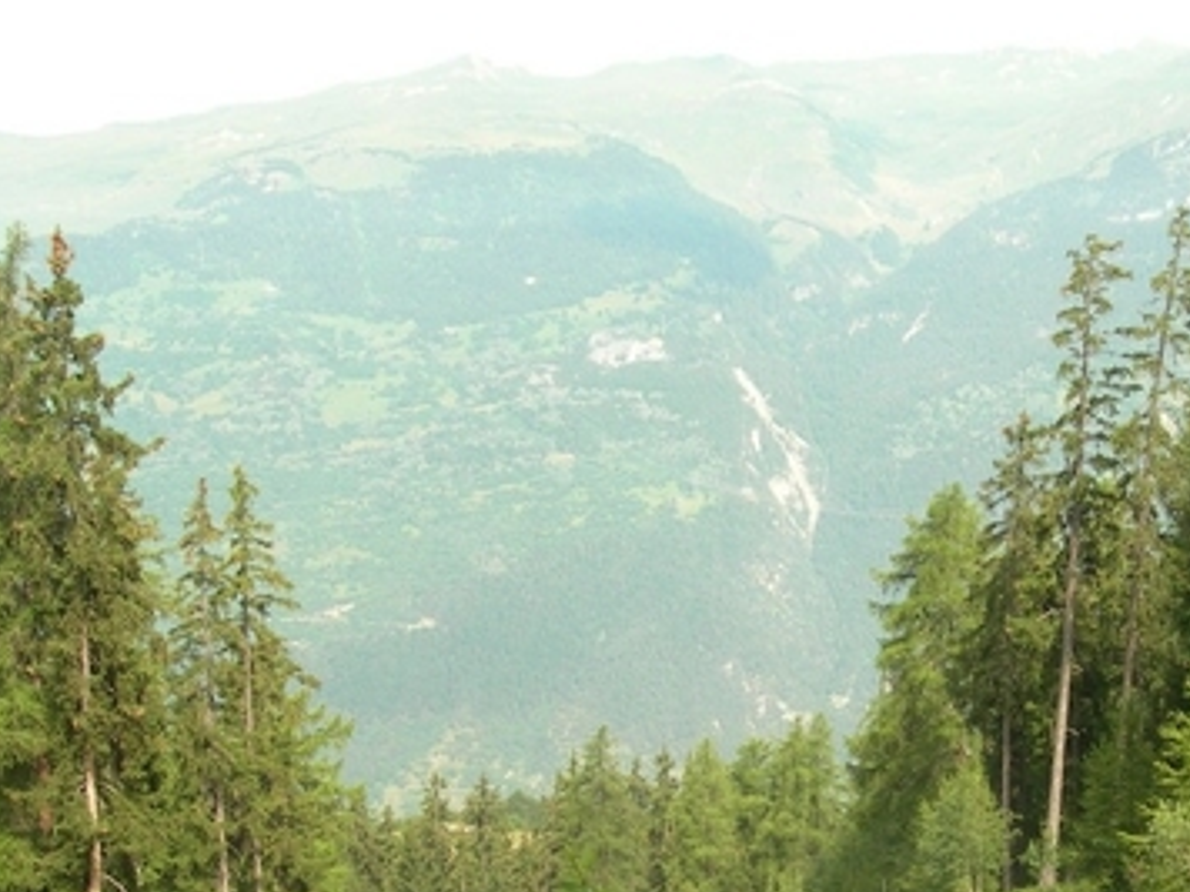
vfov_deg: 22.7
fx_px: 2200
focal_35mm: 64
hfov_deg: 29.9
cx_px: 862
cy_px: 658
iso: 50
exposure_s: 1/115
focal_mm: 7.8
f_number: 4.8
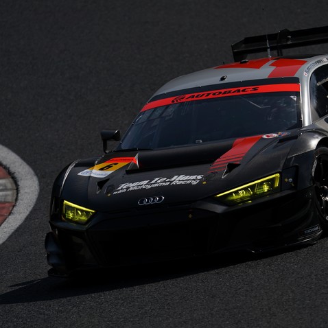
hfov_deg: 3.2
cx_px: 235
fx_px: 5907
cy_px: 164
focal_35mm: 551
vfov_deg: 3.2
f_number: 6.3
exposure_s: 1/1250
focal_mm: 430
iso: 100
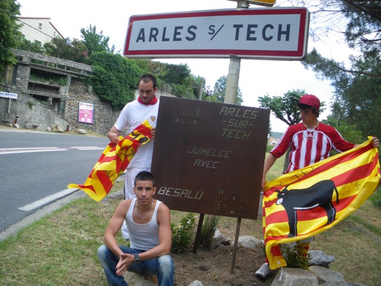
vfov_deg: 39.7
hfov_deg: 51.4
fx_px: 396
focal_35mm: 36
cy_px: 143
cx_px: 190
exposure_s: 1/250
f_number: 3.5
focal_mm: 6.3
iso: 64
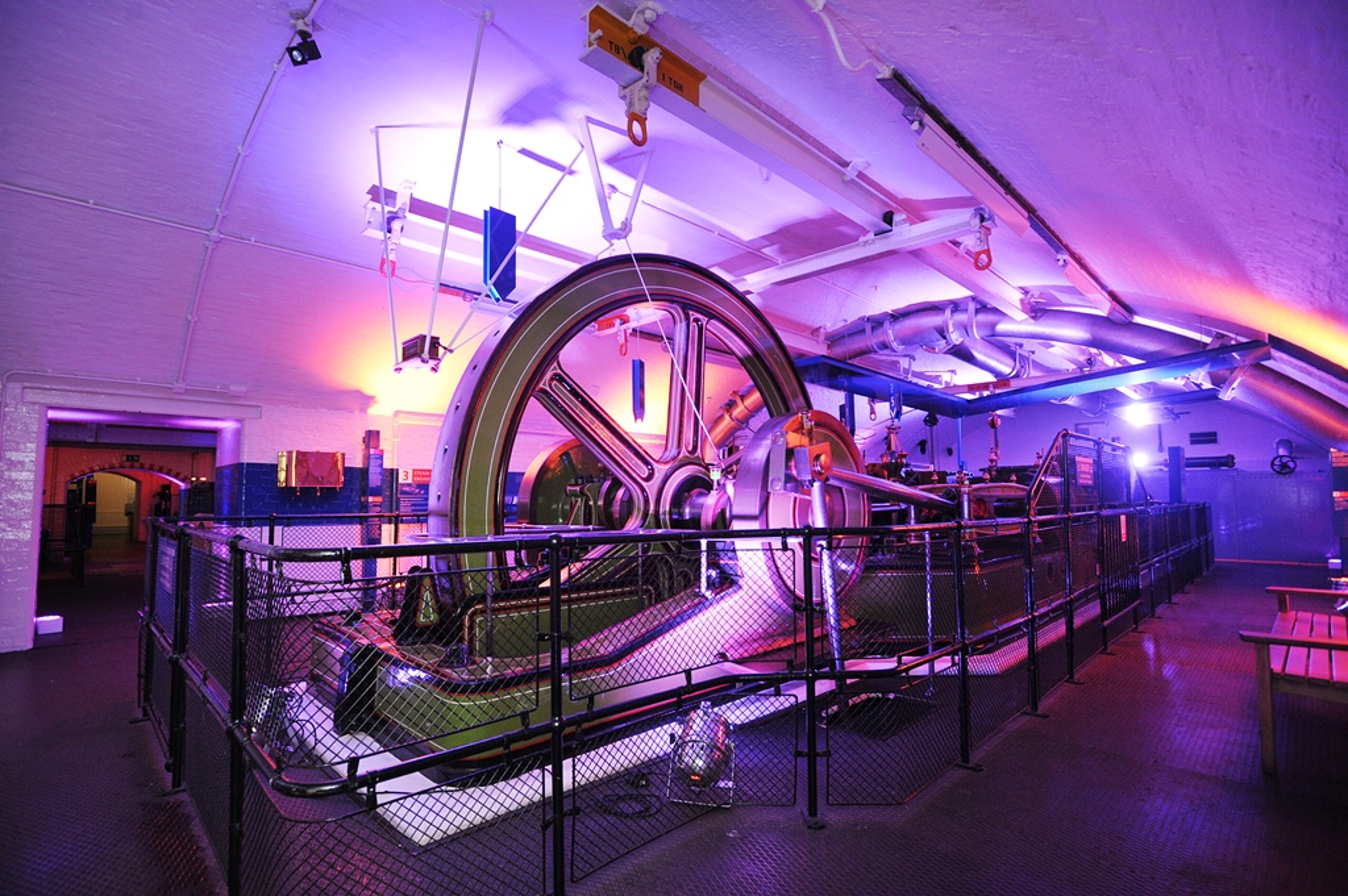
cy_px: 448
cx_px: 674
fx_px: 636
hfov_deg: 93.3
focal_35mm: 17
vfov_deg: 70.3
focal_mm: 17
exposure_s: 1/40
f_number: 4.5
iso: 1600
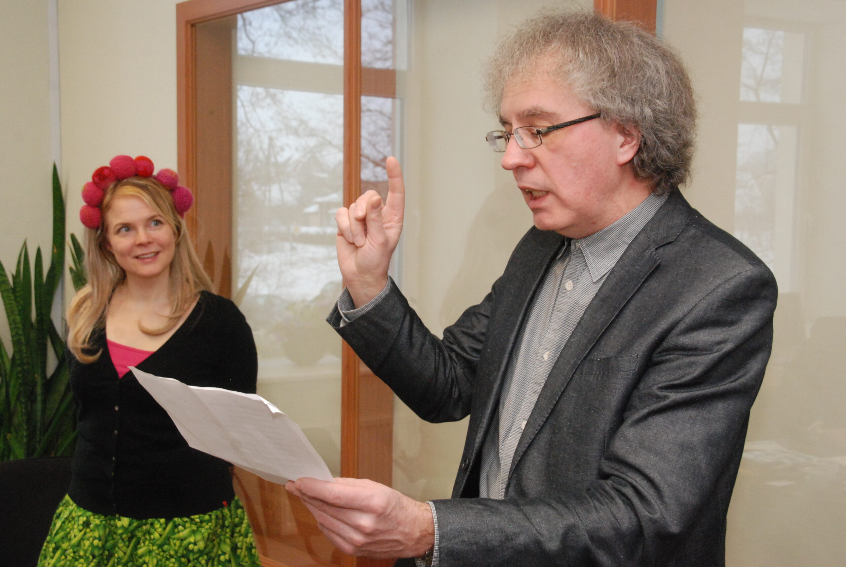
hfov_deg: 38.8
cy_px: 284
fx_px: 1200
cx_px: 423
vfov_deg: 26.6
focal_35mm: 51
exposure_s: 1/60
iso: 1600
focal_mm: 34
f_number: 8
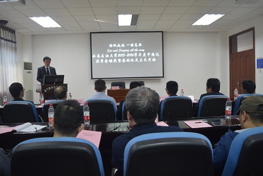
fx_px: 197
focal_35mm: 27
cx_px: 132
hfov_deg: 67.4
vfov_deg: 47.9
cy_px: 88
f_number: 3.5
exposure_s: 1/30
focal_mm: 18
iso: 400
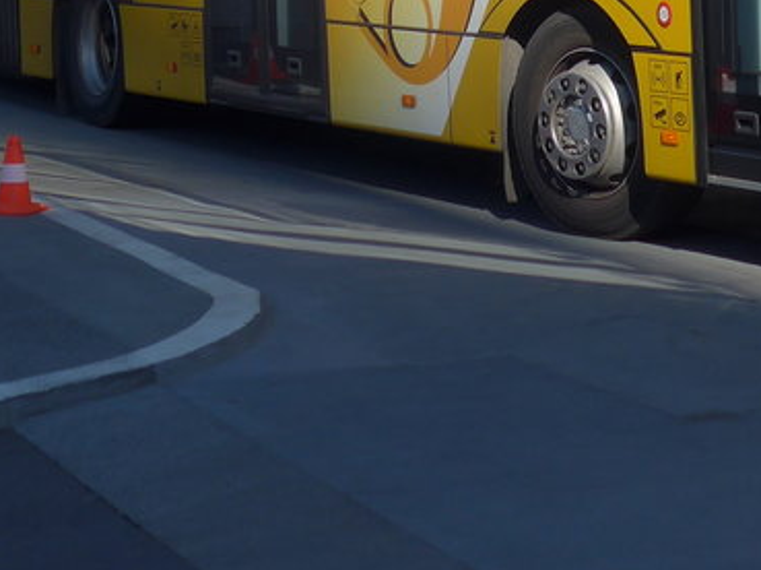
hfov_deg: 15.5
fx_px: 2789
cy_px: -264
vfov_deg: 11.2
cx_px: 557
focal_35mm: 127
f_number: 2.8
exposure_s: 1/1600
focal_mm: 8
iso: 80
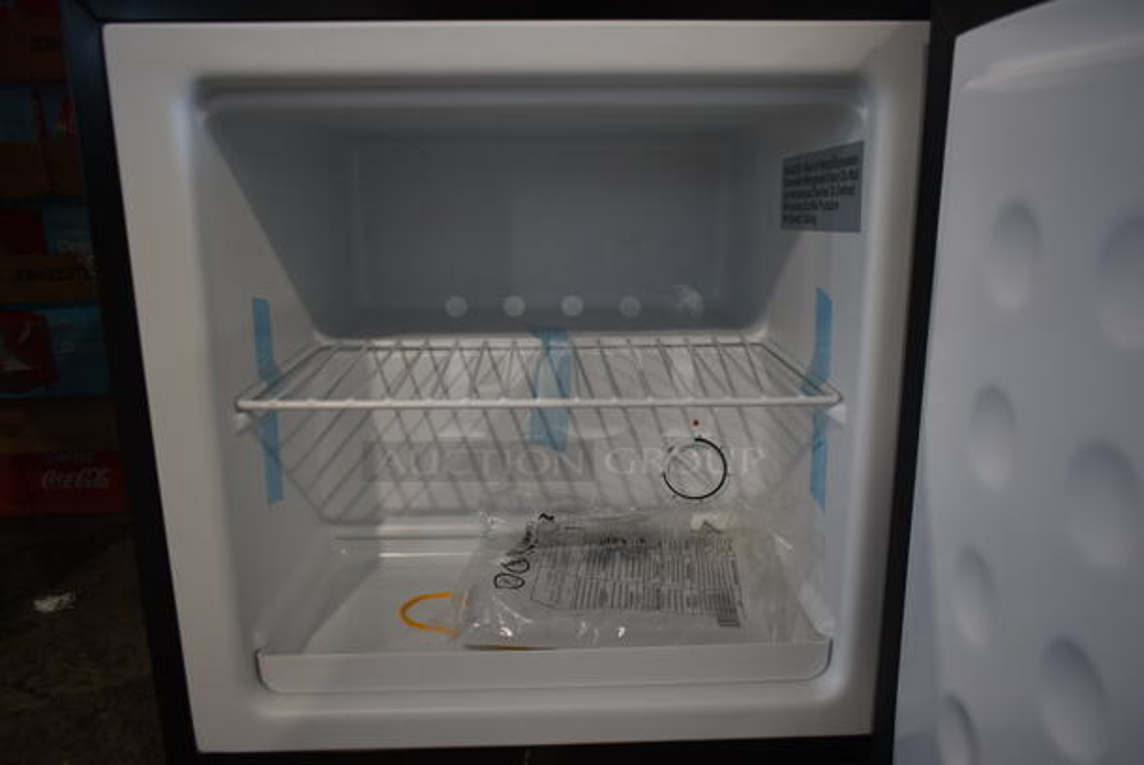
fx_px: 859
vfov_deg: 48.0
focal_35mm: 27
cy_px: 382
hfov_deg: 67.3
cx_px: 572
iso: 180
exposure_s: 1/30
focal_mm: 18
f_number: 3.5
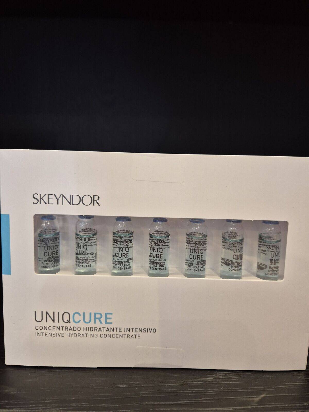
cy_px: 206
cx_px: 154
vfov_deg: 73.9
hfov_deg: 58.9
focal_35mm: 23
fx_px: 274
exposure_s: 1/57
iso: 125
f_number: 1.8
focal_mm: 5.4
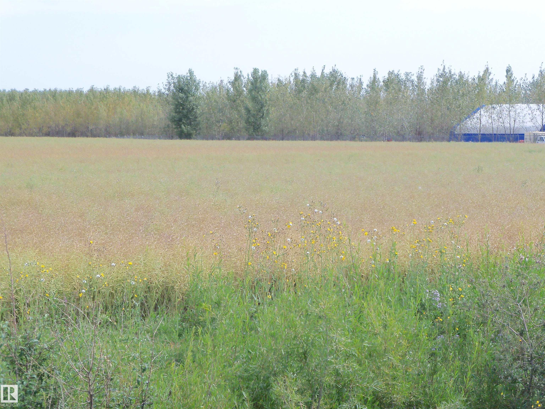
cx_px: 272
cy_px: 204
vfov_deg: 16.4
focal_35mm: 90
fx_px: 1417
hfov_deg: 21.8
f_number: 3.8
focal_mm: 16
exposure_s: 1/500
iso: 80
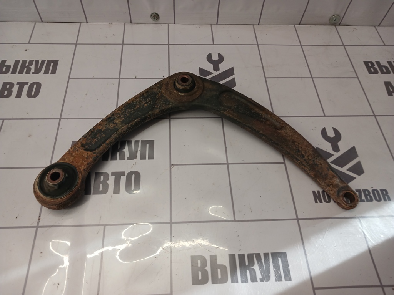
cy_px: 148
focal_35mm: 27
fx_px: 307
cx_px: 197
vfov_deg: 51.4
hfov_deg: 65.3
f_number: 1.8
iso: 64
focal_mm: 4
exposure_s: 1/50
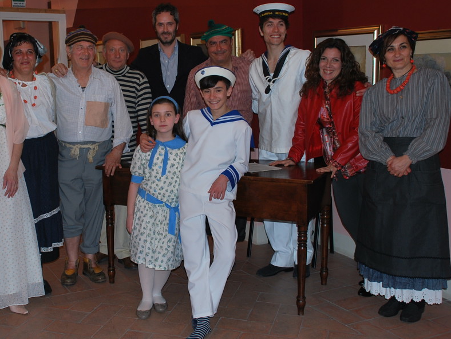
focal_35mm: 45
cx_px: 164
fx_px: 586
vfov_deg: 32.2
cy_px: 154
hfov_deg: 41.7
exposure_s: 1/60
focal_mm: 24
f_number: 4
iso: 200
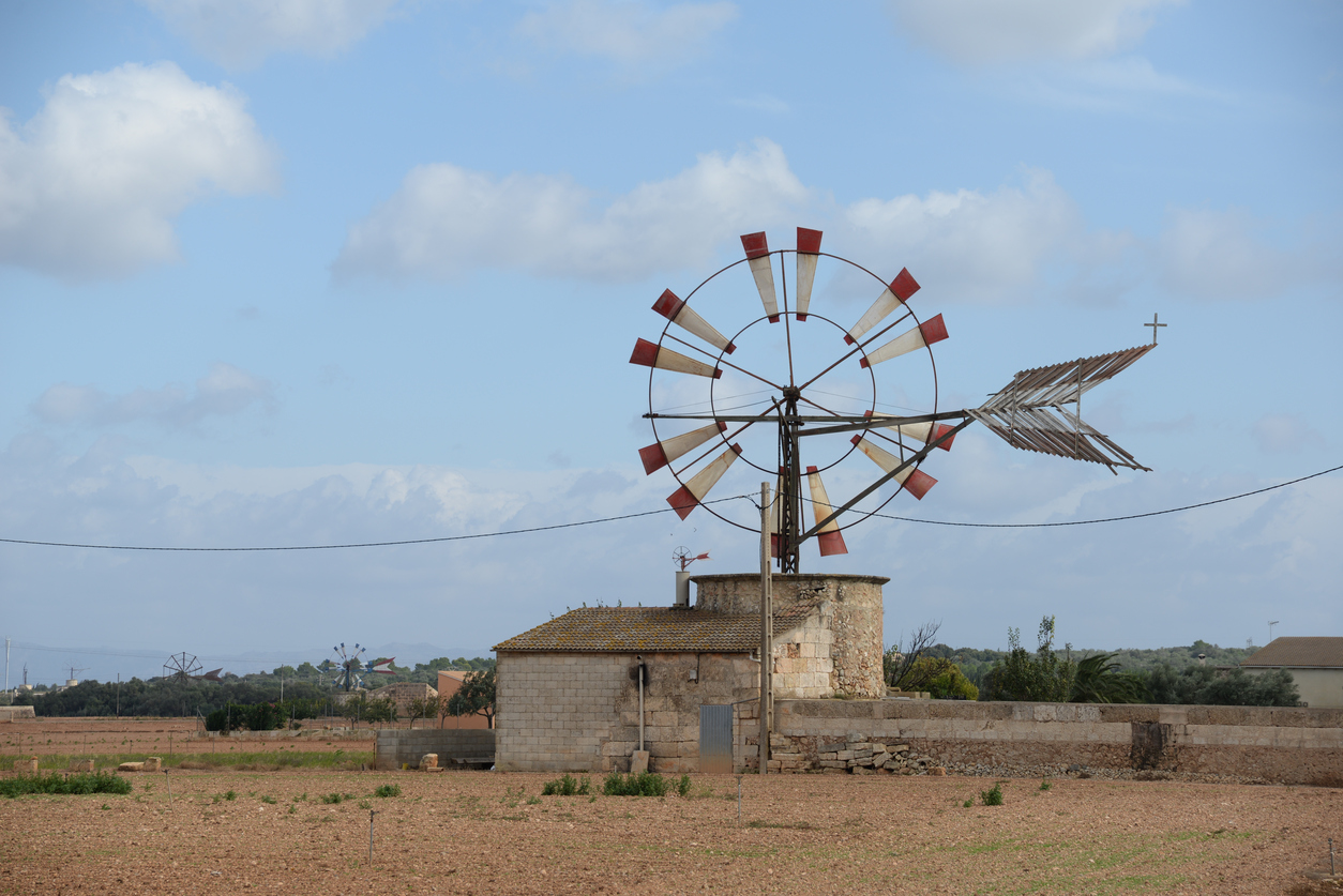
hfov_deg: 19.4
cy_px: 448
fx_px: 3918
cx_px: 672
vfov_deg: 13.1
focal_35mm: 105
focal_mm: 105
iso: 100
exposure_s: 1/640
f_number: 6.3
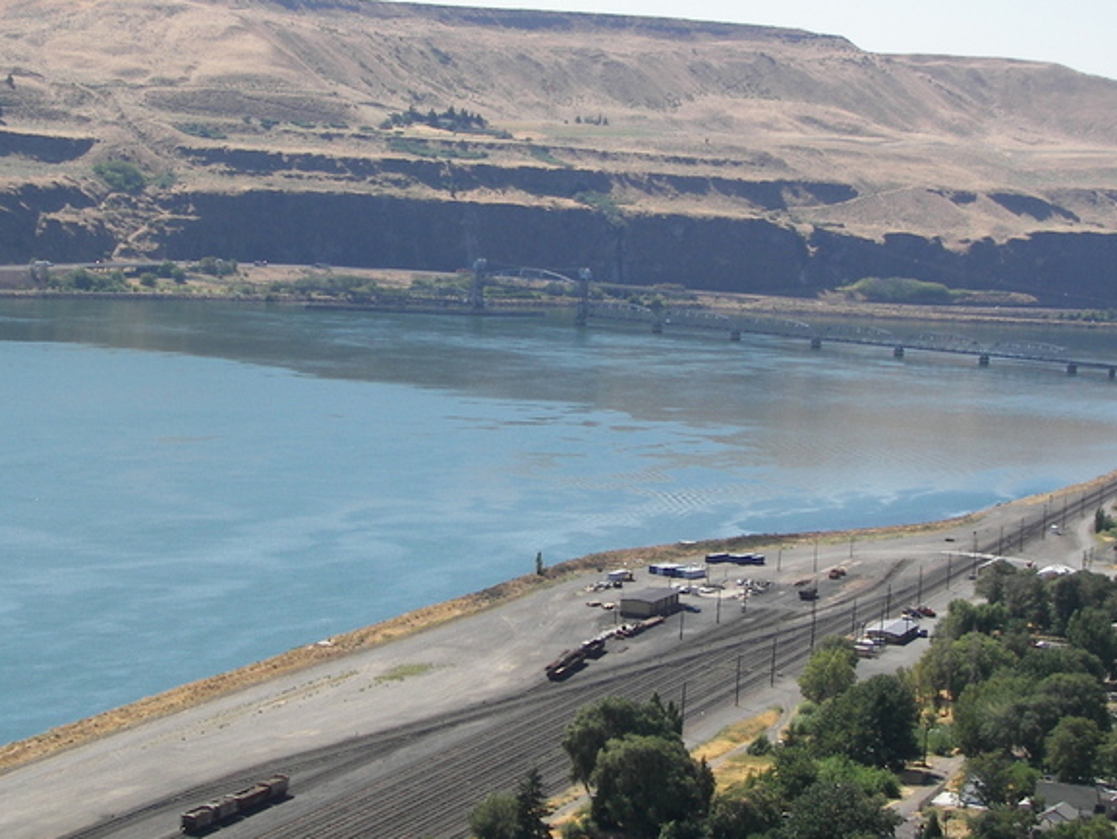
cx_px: 485
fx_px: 3260
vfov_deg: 14.7
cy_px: 377
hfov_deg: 19.4
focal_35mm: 101
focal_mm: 12.4
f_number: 2.8
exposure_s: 1/640
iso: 50
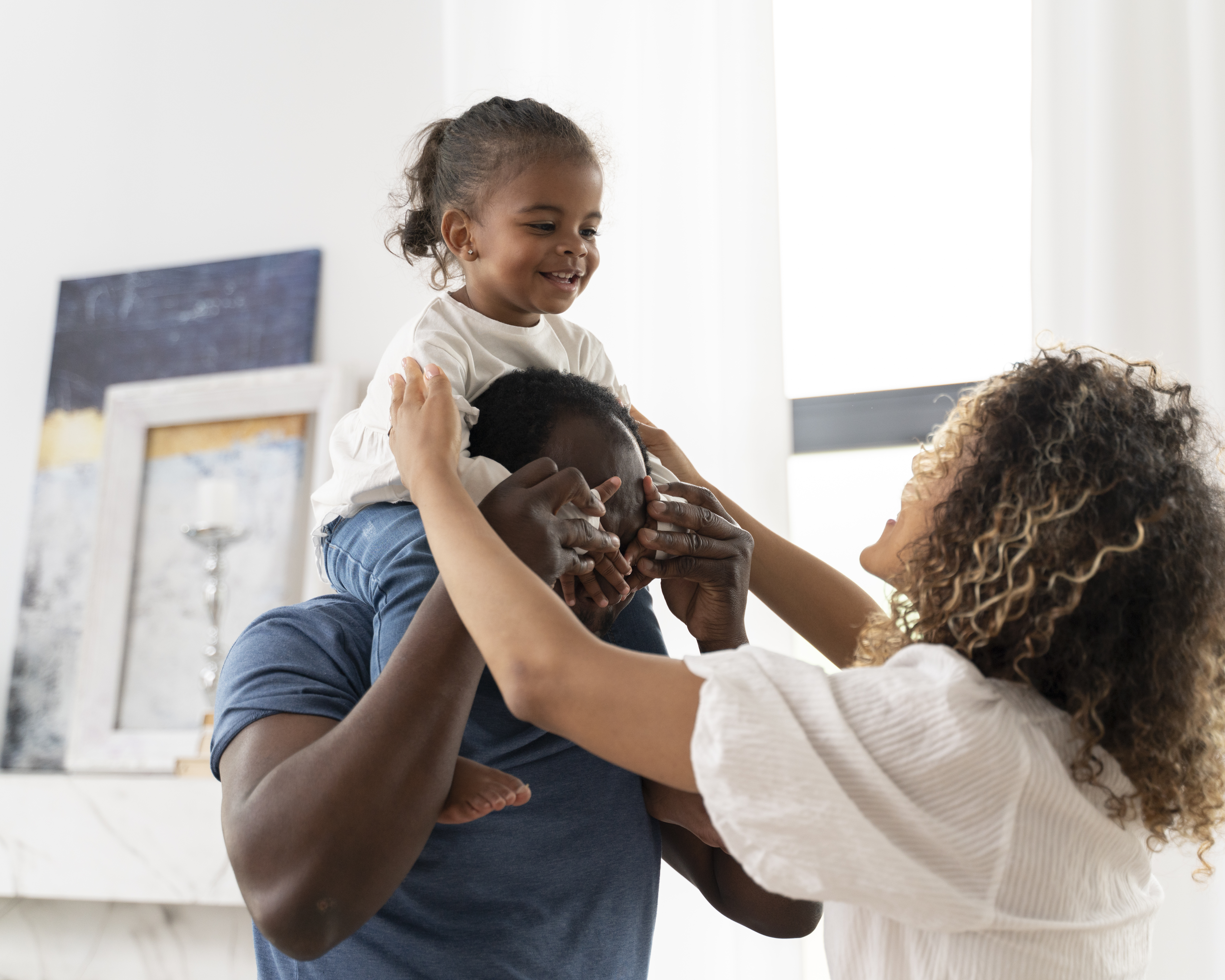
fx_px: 2030
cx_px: 645
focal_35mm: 56
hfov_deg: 33.6
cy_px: 484
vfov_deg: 27.1
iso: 500
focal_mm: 49
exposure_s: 1/200
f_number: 2.8
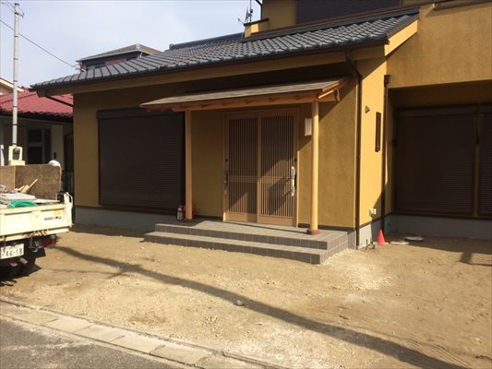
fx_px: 412
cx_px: 246
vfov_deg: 48.2
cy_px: 184
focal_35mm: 29
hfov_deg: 61.6
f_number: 2.2
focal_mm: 4.15
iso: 32
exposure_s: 1/1642
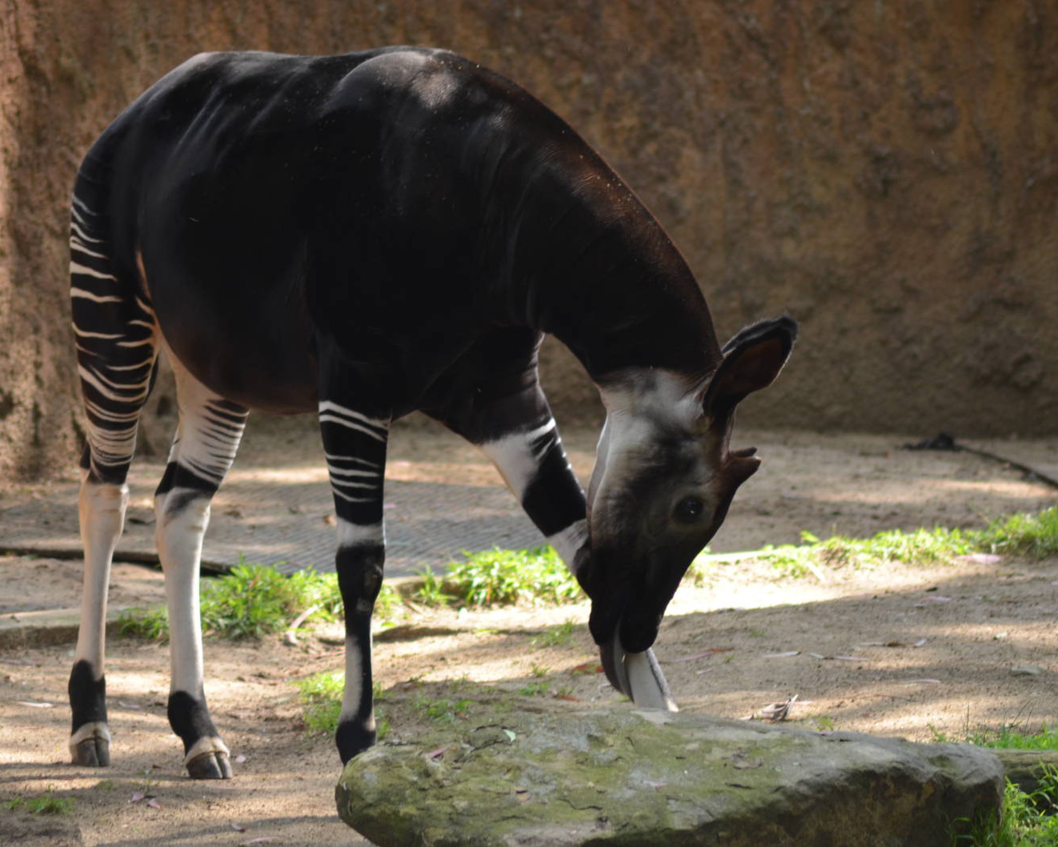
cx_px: 489
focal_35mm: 476
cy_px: 424
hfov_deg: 4.1
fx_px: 14907
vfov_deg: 3.3
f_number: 5.3
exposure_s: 1/125
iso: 360
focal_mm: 280
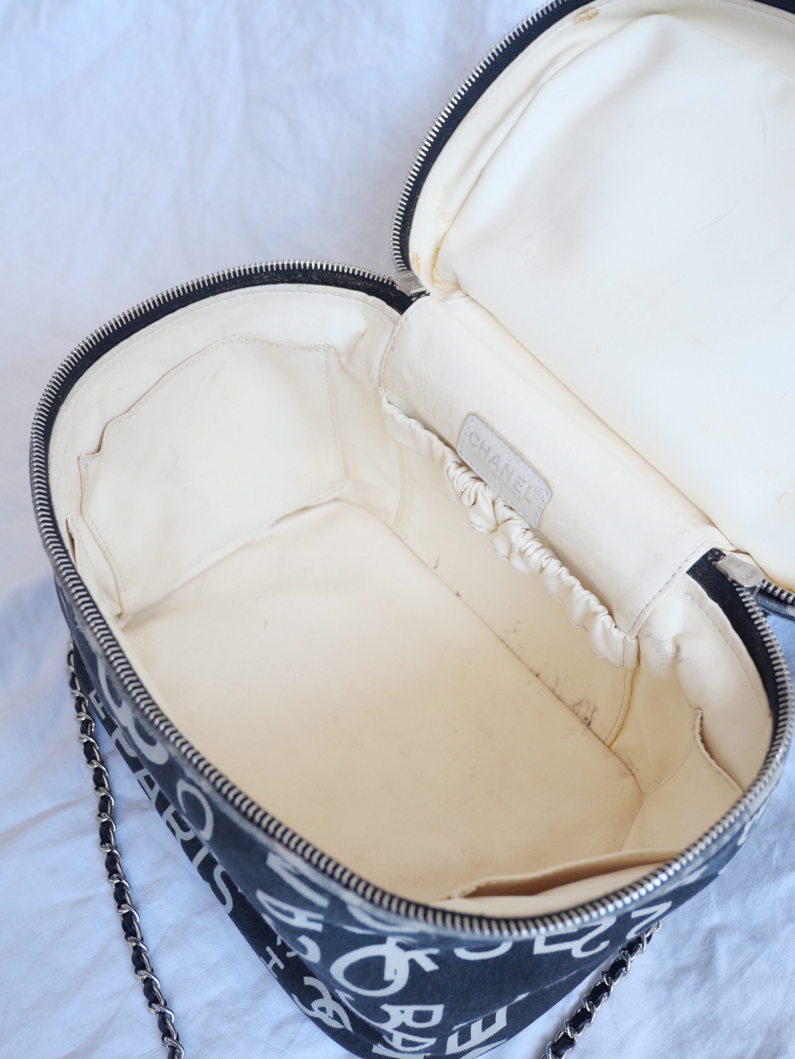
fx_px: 980
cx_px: 398
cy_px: 530
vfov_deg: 56.8
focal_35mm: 32
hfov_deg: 44.2
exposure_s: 1/60
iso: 1000
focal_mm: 16
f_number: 3.9
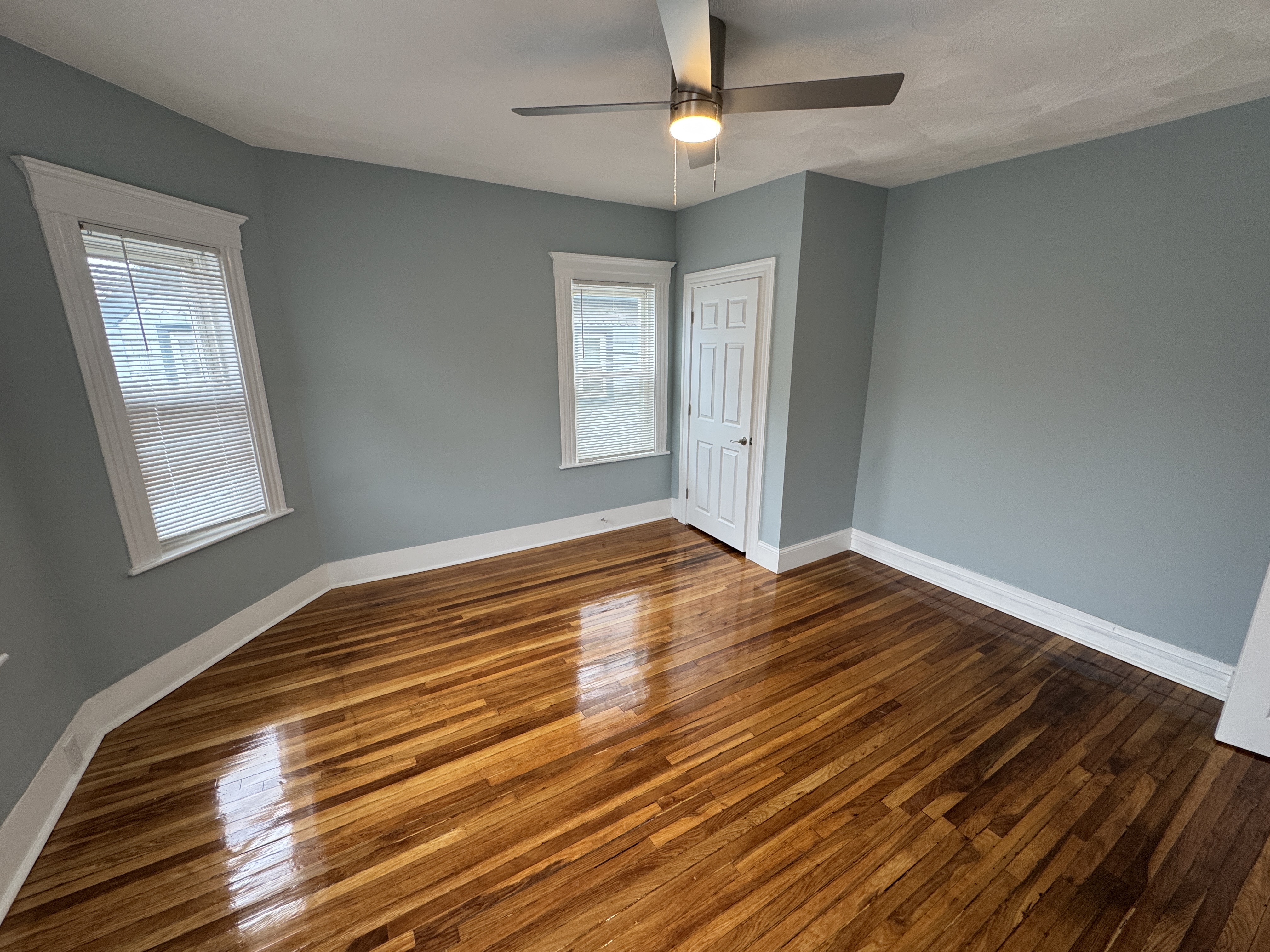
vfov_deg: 85.7
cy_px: 476
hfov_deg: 102.1
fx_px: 514
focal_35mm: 14
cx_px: 635
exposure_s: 1/99
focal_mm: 2.22
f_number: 2.2
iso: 125
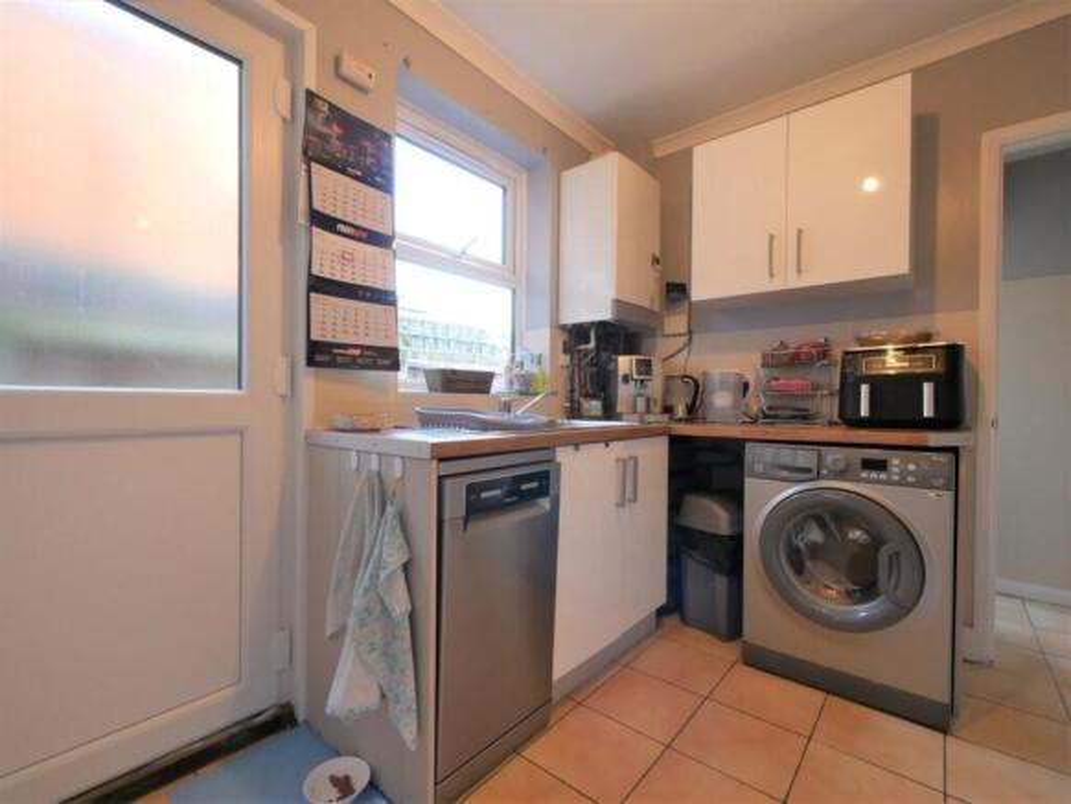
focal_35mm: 16
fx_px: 495
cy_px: 402
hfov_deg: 94.5
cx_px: 536
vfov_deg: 78.1
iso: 640
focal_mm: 8
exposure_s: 1/60
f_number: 4
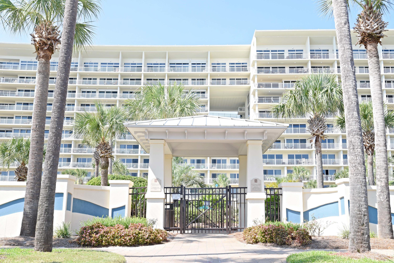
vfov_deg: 36.9
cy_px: 132
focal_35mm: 36
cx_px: 197
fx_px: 394
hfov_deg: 53.1
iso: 220
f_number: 8
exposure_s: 1/250
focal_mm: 36
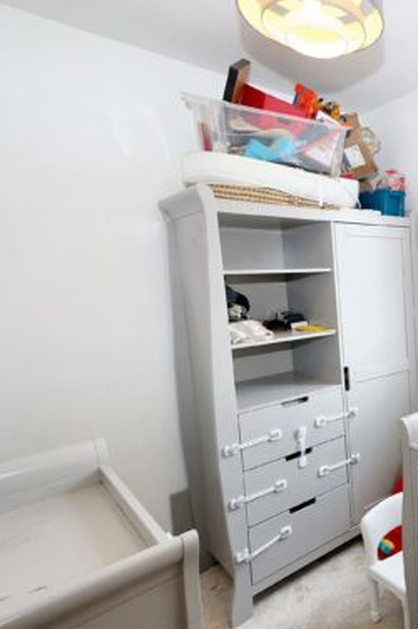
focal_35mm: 23
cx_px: 466
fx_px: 401
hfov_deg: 42.4
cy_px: 318
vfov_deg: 76.1
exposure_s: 1/60
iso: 640
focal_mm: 10
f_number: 4
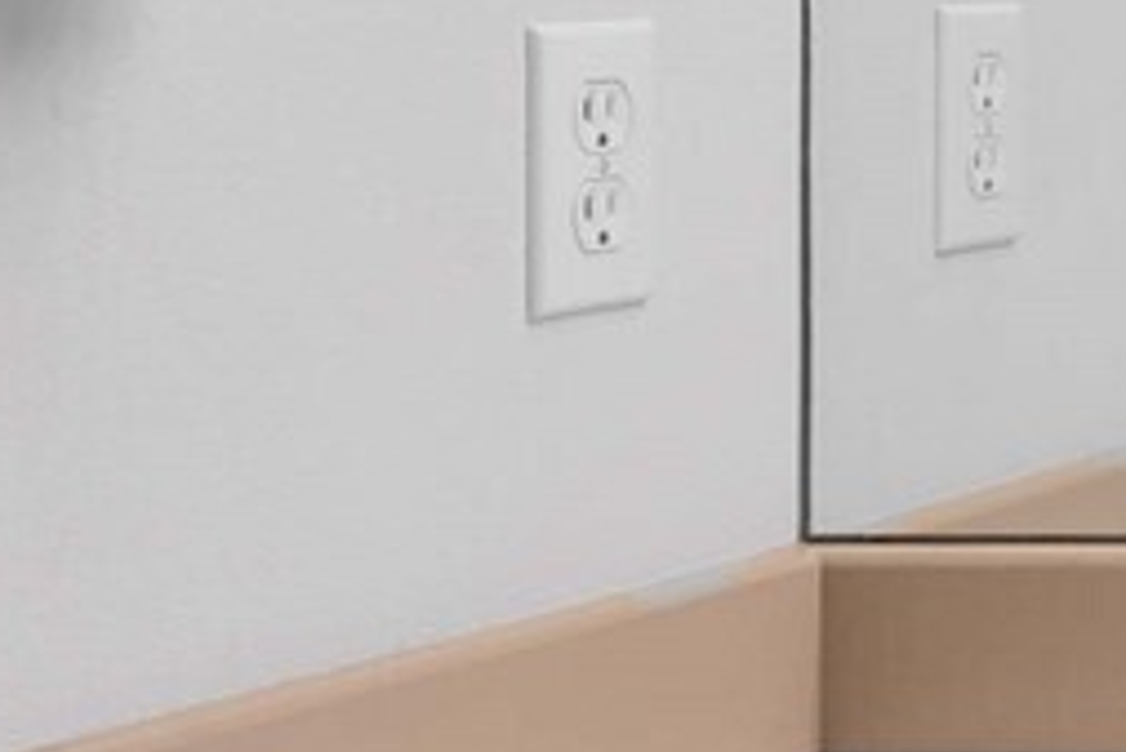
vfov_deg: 12.7
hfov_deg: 12.4
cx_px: 3069
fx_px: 3348
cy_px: 76
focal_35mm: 107
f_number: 7.1
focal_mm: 16
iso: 1000
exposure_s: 1/25
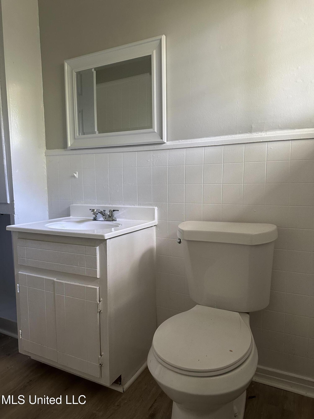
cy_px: 210
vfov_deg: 71.6
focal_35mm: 24
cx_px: 157
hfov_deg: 56.8
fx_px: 290
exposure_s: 1/60
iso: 320
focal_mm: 6.86
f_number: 1.78
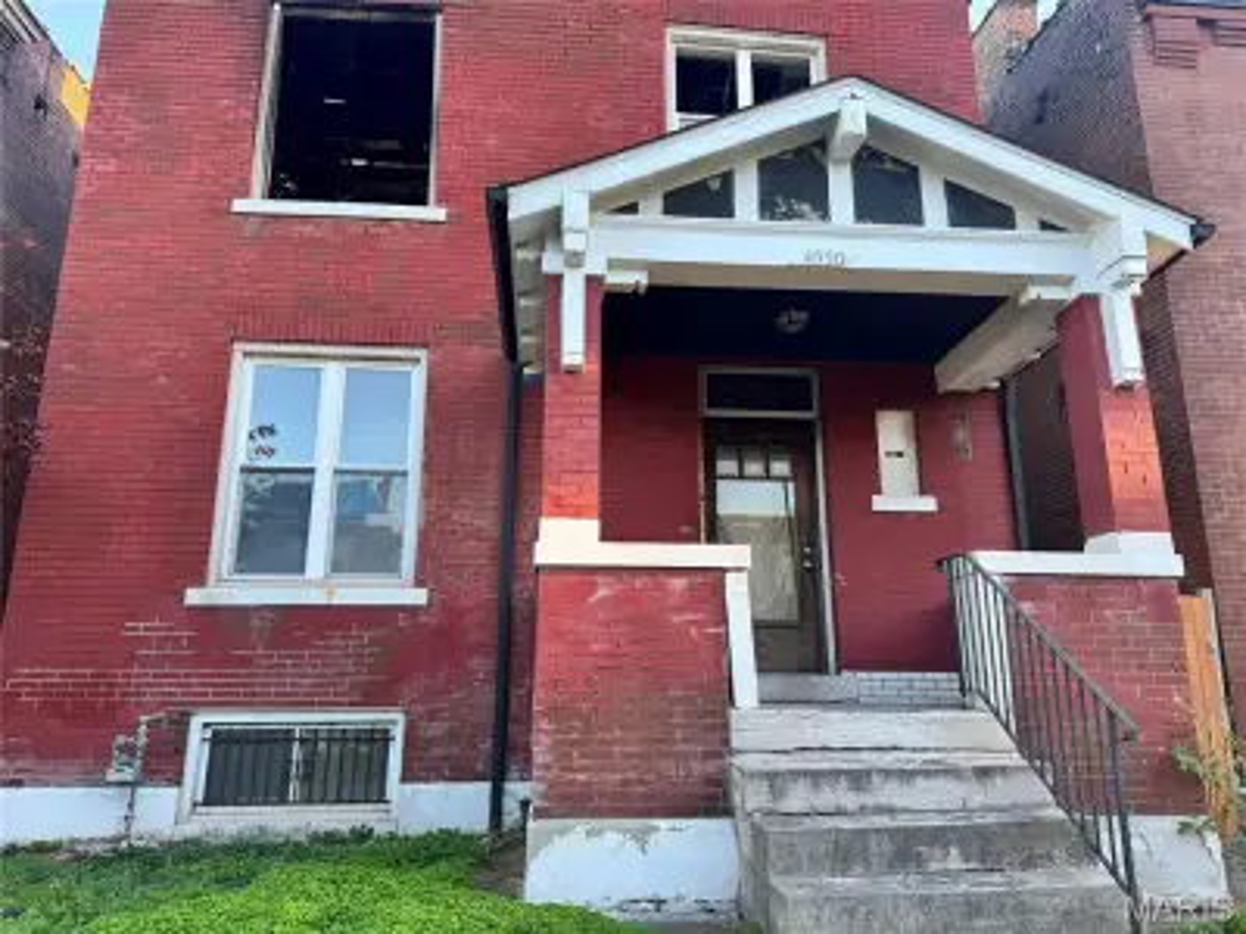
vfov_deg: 56.8
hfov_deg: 71.6
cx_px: 623
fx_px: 864
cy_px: 467
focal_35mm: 24
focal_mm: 6.76
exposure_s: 1/185
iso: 64
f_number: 1.78
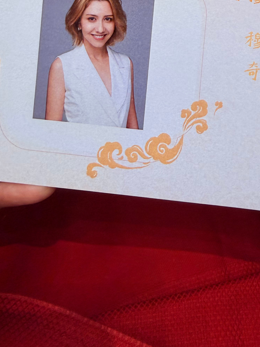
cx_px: 181
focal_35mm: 49
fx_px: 491
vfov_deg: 35.9
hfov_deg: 29.4
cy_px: 17
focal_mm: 2.22
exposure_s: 1/100
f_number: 2.2
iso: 200
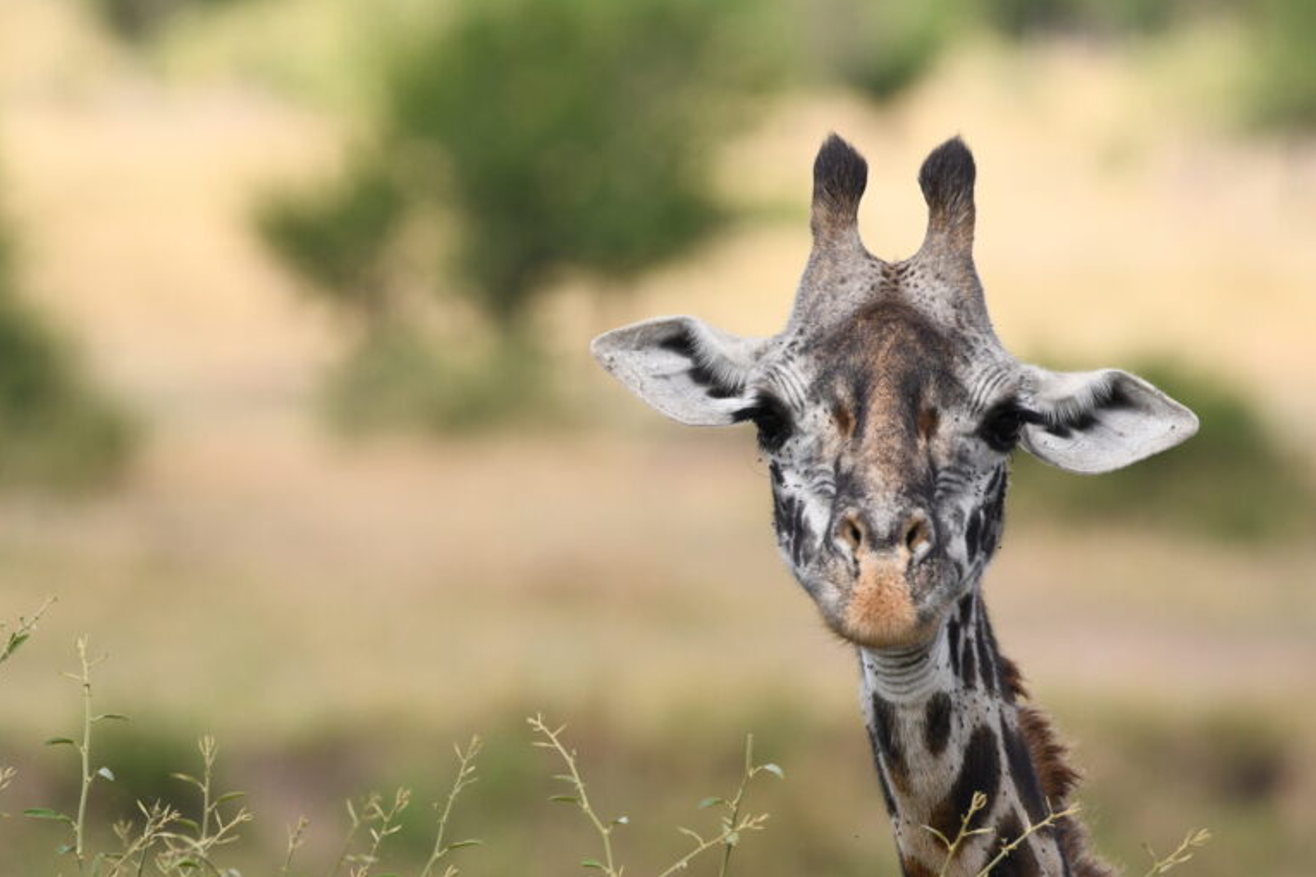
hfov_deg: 2.3
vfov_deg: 1.5
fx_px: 33044
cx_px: 657
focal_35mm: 904
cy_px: 438
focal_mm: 600
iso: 1000
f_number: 8
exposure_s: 1/1250
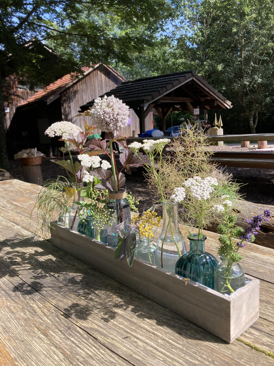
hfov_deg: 49.7
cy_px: 183
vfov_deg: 63.4
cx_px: 137
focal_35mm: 28
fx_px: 296
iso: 20
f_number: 1.8
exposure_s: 1/505
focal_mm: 3.99
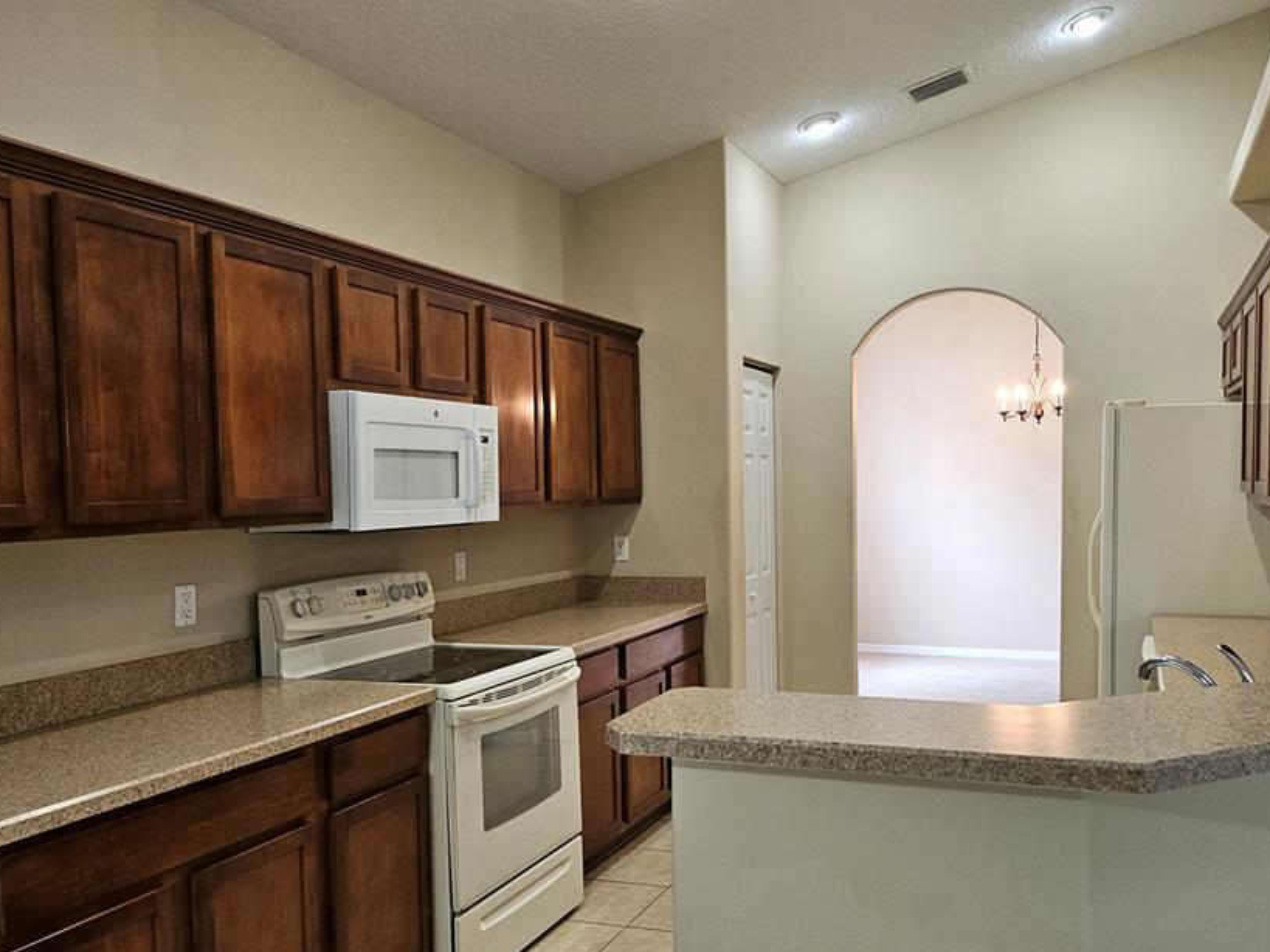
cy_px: 546
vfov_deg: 46.6
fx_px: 1100
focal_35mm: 30
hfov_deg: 59.7
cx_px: 733
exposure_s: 1/120
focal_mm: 5
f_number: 1.8
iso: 250
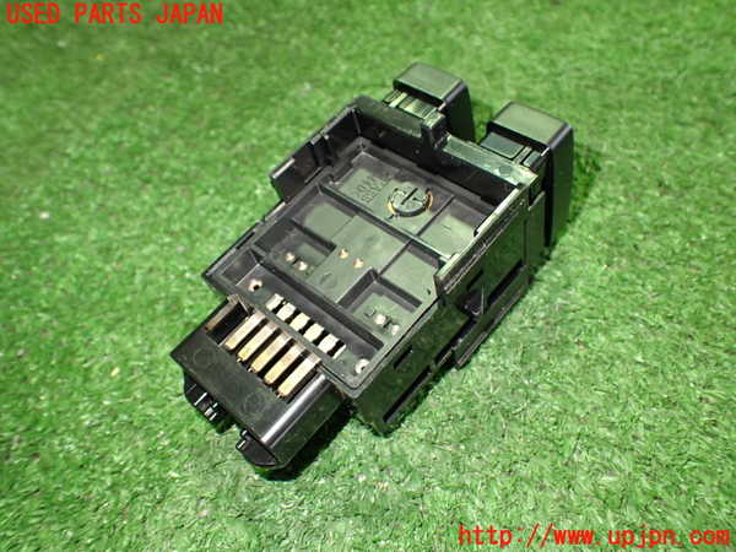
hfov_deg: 60.0
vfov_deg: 46.8
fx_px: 638
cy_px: 276
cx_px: 368
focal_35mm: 30
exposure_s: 1/50
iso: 800
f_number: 2.3
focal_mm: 5.4
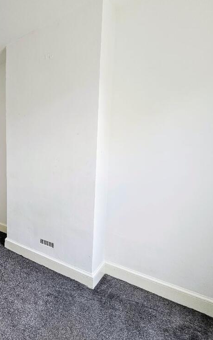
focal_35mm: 19
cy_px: 173
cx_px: 1
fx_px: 177
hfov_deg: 50.6
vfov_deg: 88.0
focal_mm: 2.2
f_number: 2.2
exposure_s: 1/100
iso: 64
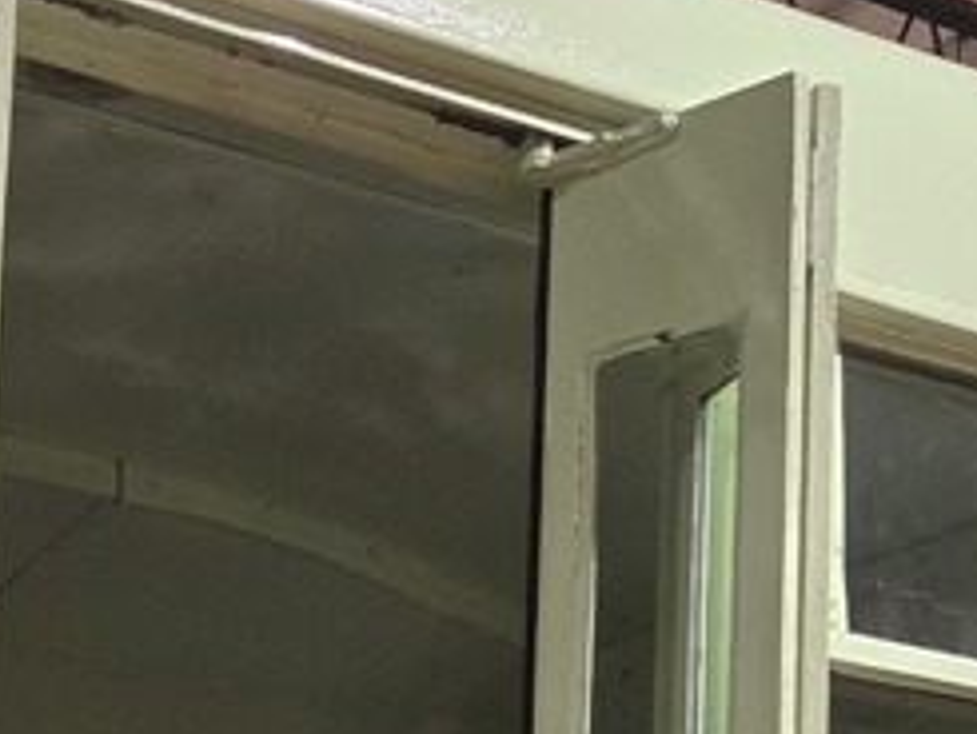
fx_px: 2711
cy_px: 1153
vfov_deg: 14.3
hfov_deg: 19.0
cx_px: -271
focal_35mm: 96
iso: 1000
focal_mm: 5.4
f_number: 1.8
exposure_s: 1/120
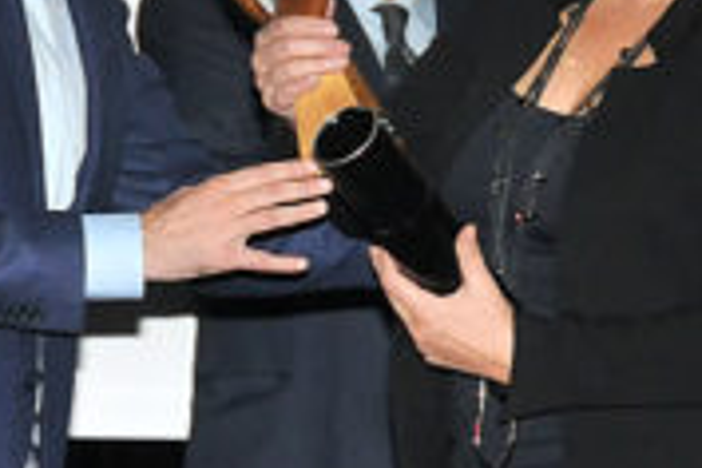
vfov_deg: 3.4
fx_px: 7866
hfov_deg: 5.1
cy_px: 165
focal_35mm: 403
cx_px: 460
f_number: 5.3
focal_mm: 95
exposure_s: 1/125
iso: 1250
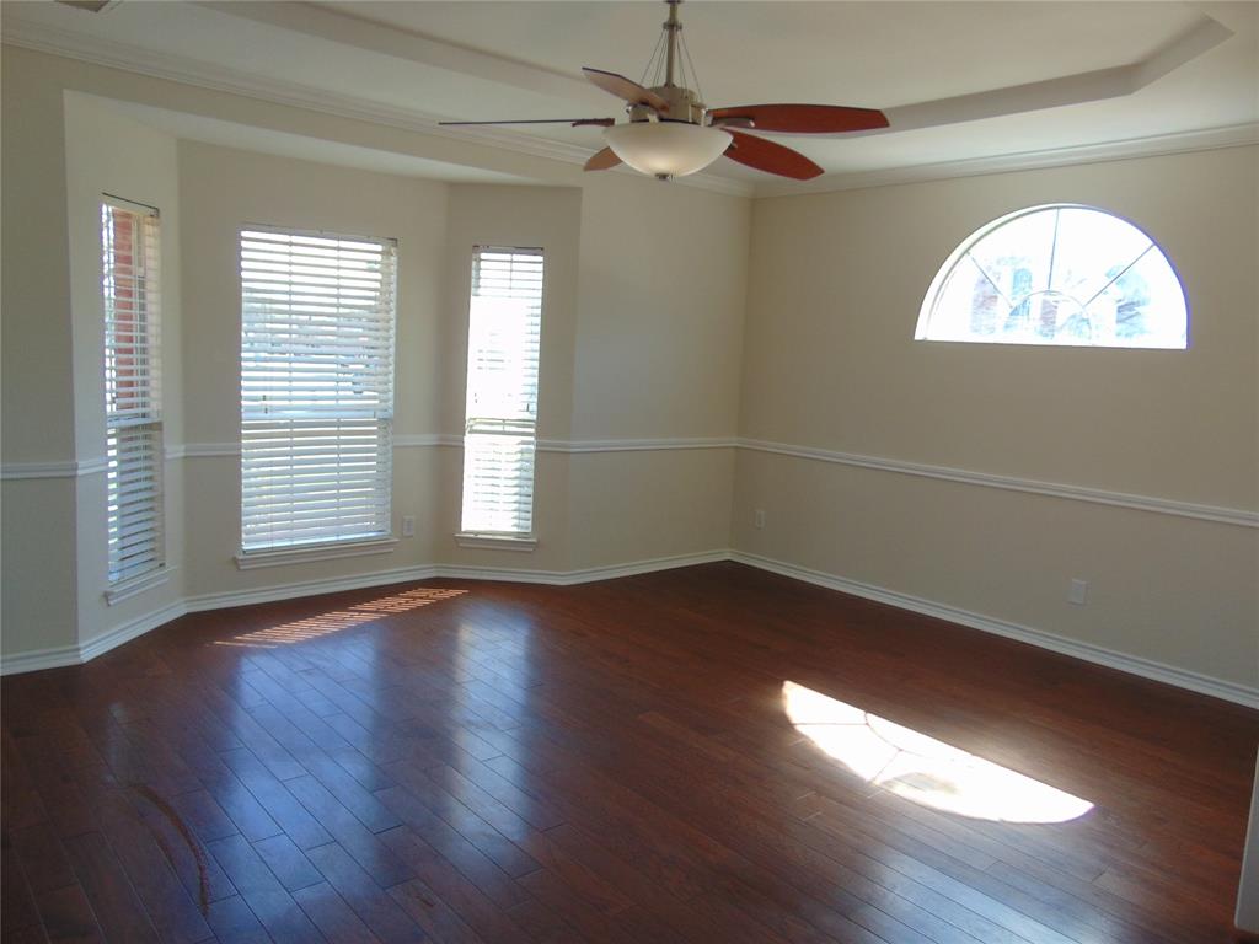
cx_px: 630
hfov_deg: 69.4
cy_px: 472
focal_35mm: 25
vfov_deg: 54.9
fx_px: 909
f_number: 3
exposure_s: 1/80
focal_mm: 4.5
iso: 80
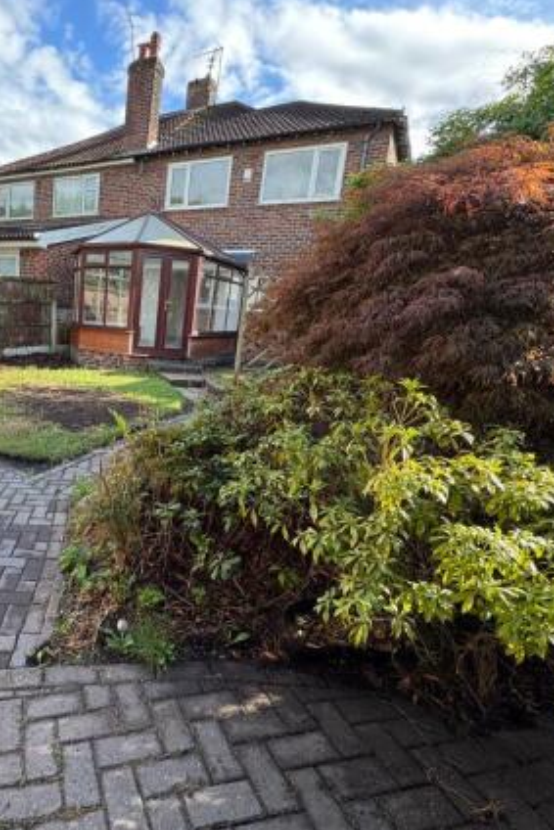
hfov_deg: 57.7
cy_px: 412
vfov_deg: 84.0
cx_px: 116
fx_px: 461
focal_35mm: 20
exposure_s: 1/170
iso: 40
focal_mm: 2.22
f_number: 2.2
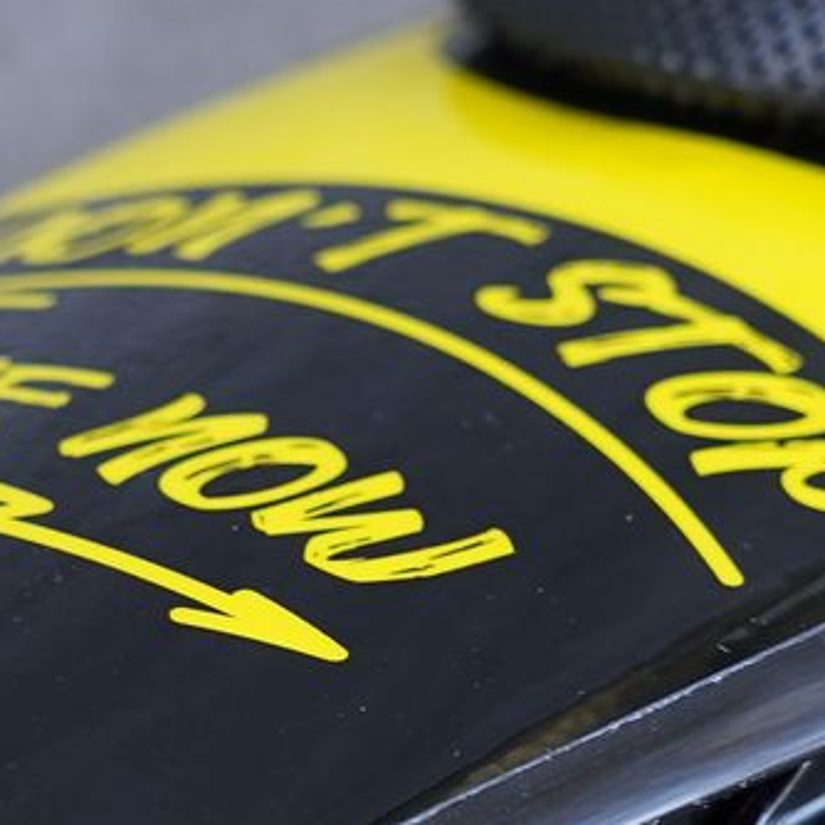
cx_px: 170
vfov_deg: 5.5
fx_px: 8655
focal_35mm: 321
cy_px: 601
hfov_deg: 5.5
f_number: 4
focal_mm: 63
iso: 640
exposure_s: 1/160
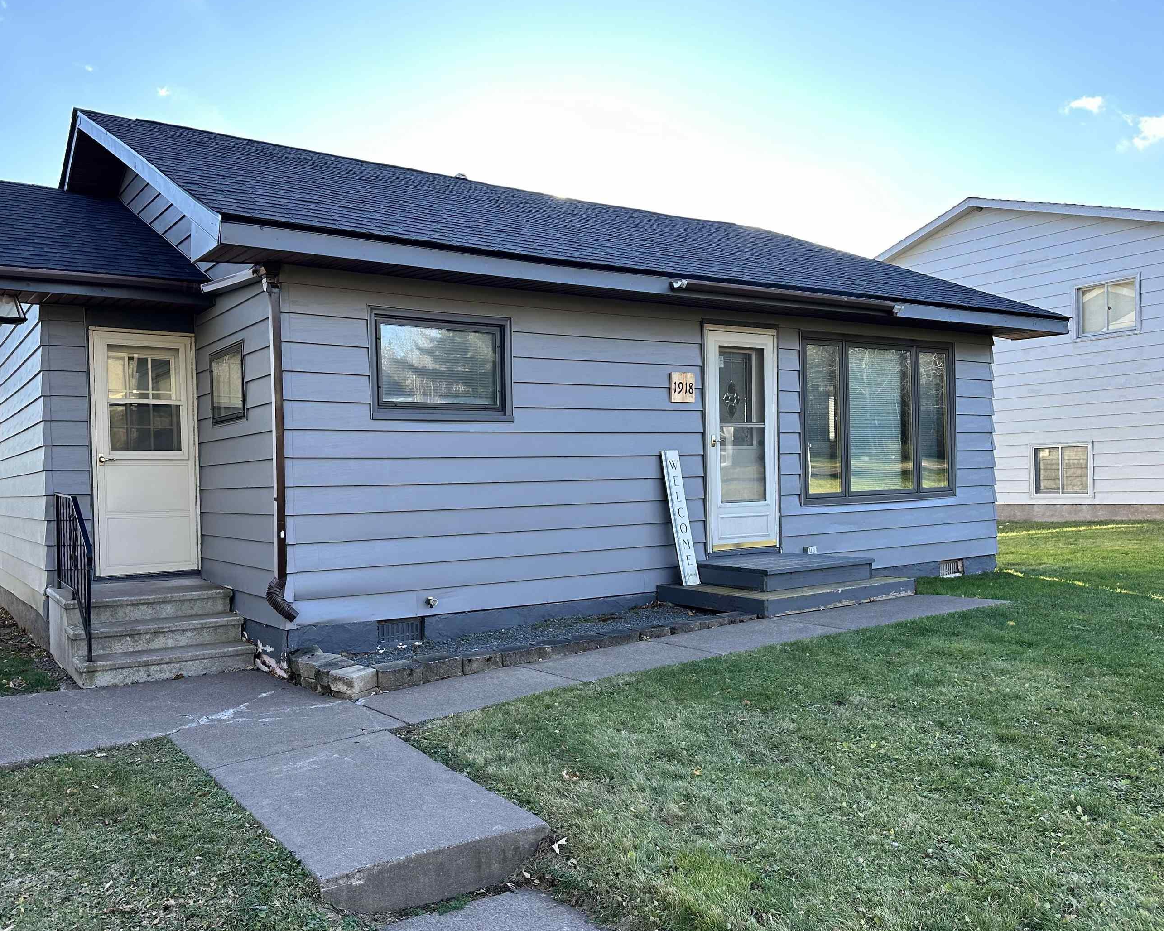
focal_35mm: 28
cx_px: 499
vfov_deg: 51.5
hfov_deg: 61.9
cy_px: 509
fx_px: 965
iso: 80
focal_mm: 6.86
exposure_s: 1/587
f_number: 1.78
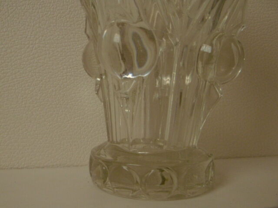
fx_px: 305
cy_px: 104
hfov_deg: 49.0
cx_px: 139
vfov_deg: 37.7
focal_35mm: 38
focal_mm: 6.8
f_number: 3.7
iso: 400
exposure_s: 1/40
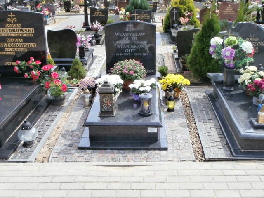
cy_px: 99
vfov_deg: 37.7
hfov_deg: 49.0
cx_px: 132
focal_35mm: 38
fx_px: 290
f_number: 9.9
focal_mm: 6.67
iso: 100
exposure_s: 1/60
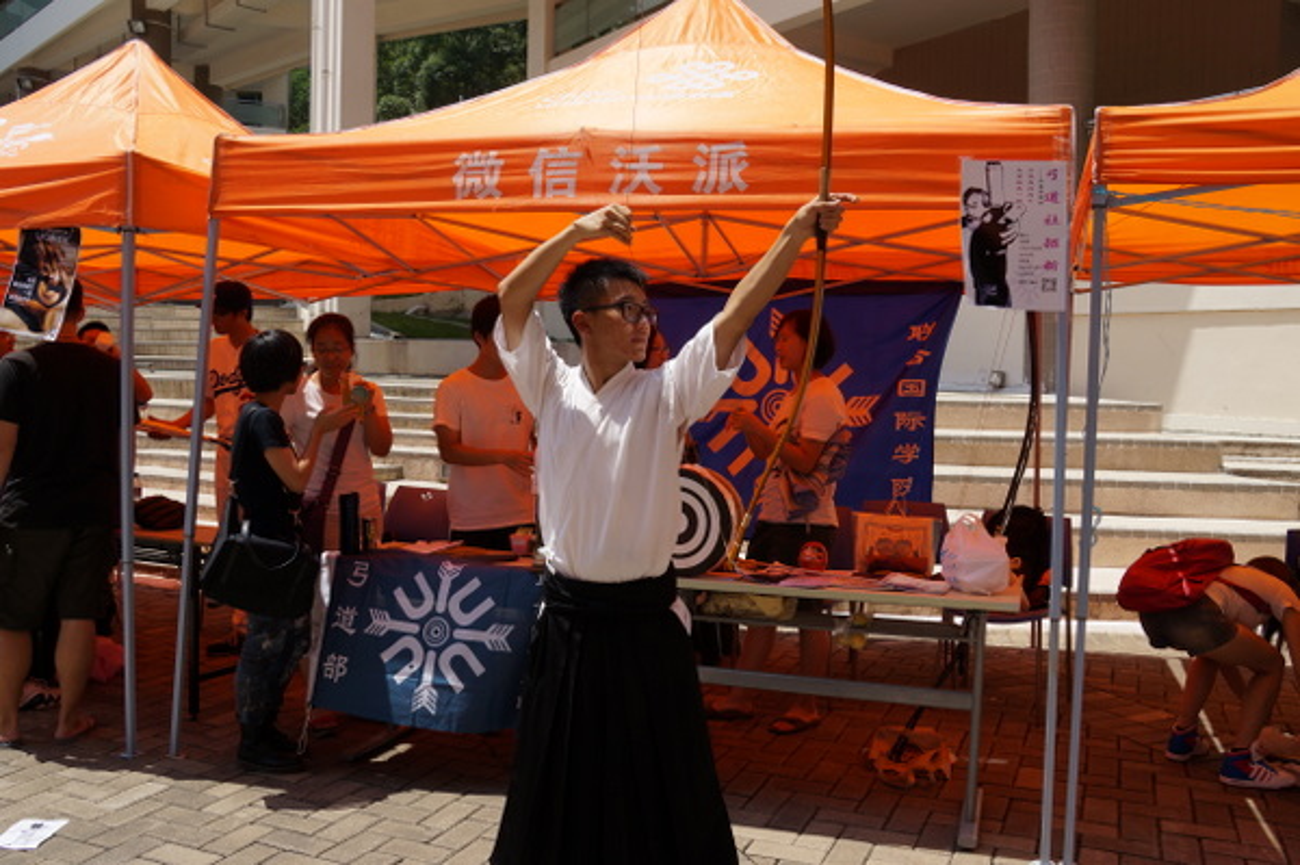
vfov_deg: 43.5
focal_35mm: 30
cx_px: 650
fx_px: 1082
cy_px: 432
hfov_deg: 62.0
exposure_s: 1/320
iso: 100
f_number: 8
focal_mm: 20
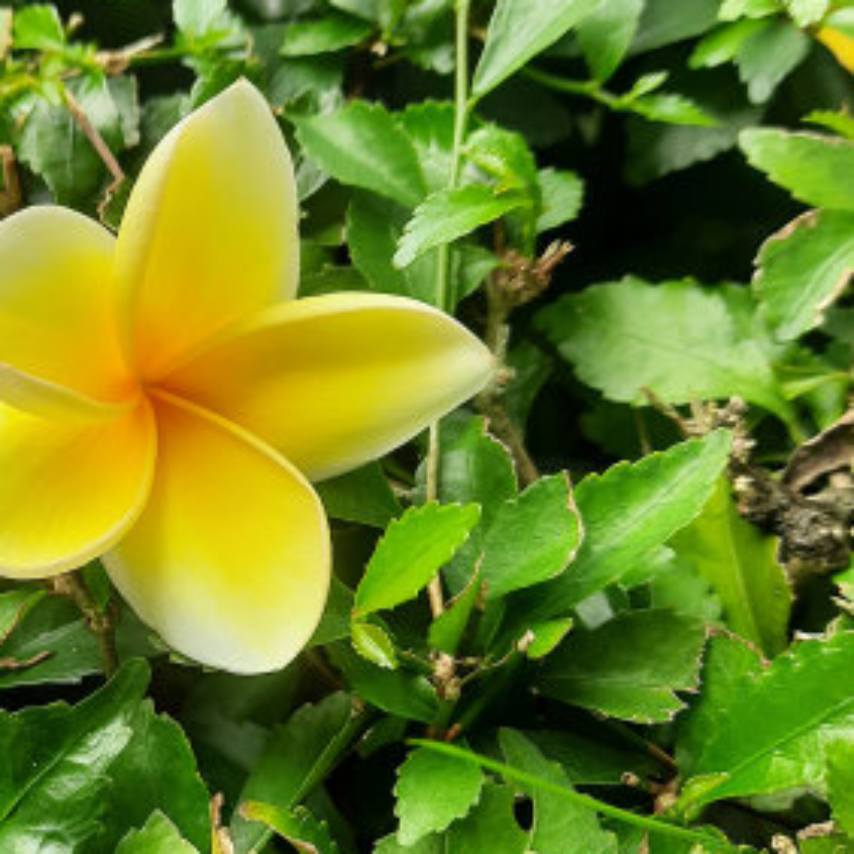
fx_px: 1340
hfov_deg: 34.2
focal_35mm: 48
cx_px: 162
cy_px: 488
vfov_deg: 35.3
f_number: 2
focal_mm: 4.6
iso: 25
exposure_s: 1/100
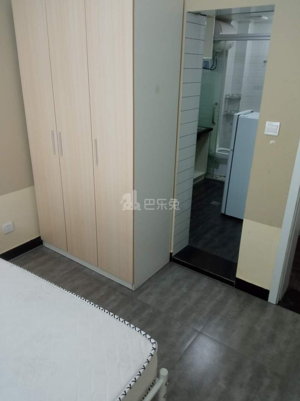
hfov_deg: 51.3
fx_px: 312
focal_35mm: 27
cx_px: 150
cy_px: 200
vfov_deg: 65.3
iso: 371
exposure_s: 1/30
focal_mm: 3.79
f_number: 2.2
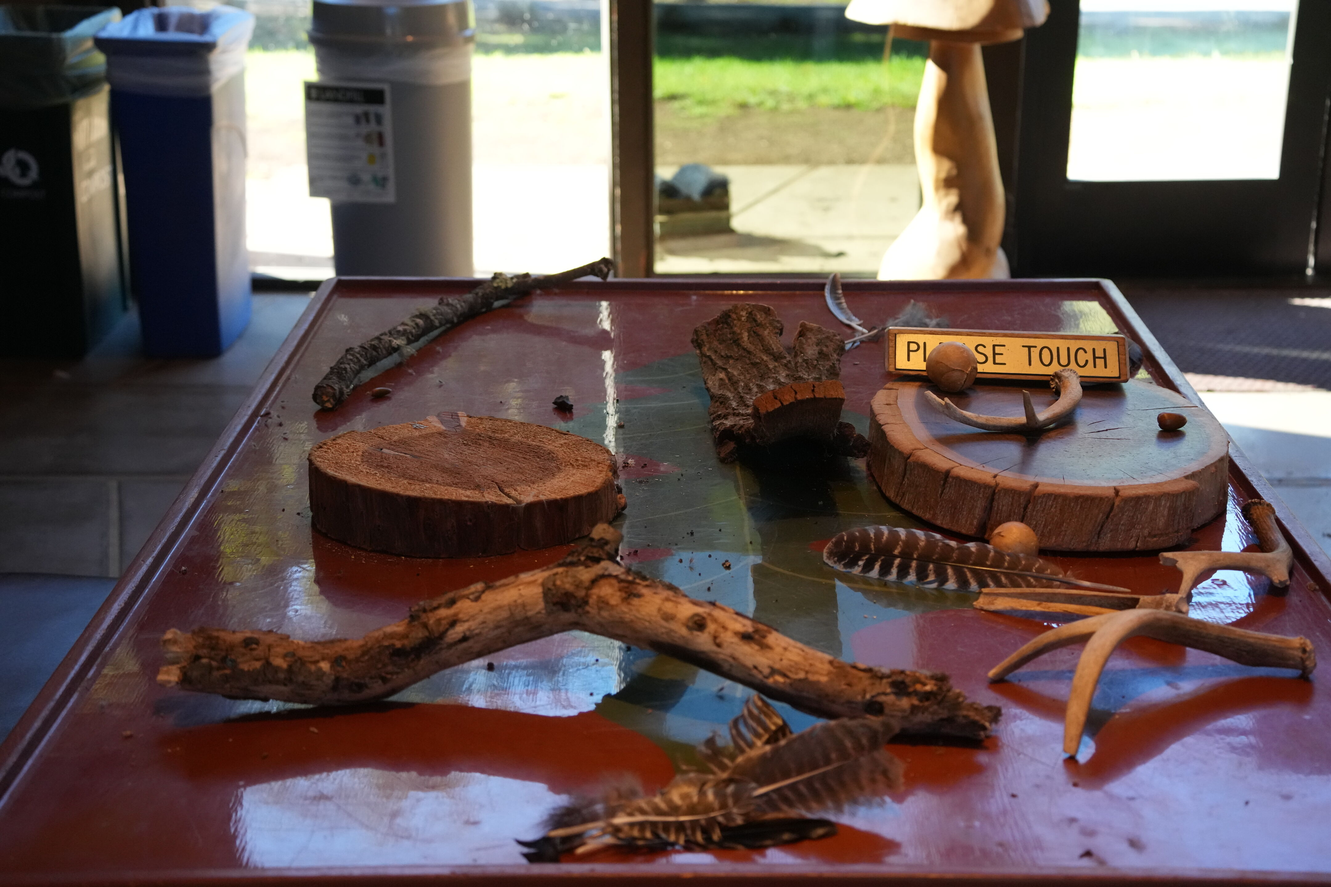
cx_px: 666
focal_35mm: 59
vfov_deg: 23.0
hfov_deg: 33.9
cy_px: 444
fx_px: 2181
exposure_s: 1/500
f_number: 4.5
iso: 4000
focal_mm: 59
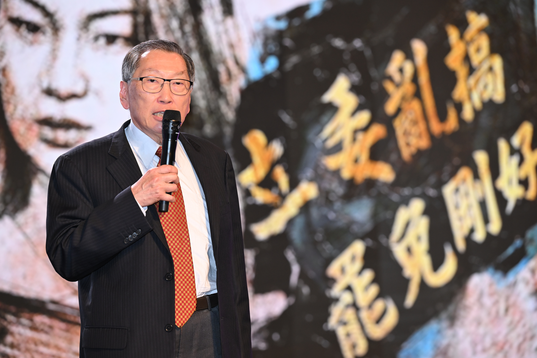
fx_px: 2163
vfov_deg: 9.5
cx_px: 268
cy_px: 179
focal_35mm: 145
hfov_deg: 14.2
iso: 1000
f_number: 4
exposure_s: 1/200
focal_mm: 145
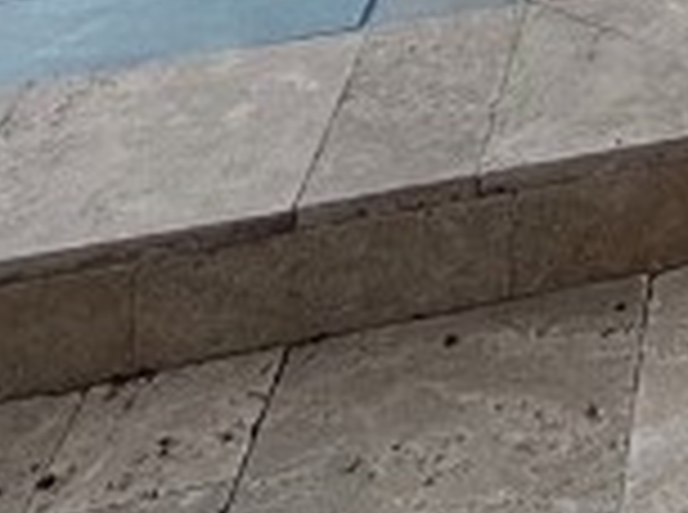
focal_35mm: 94
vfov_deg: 10.3
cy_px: -1107
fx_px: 1864
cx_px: 1421
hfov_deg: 15.9
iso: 50
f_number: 2.2
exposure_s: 1/2976
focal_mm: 2.22
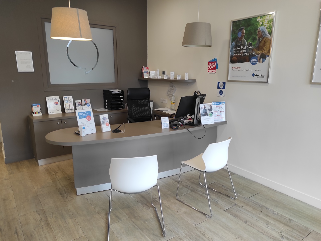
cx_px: 160
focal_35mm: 25
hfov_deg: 69.4
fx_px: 232
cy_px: 120
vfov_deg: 54.9
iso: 169
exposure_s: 1/50
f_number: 1.89
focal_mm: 5.43
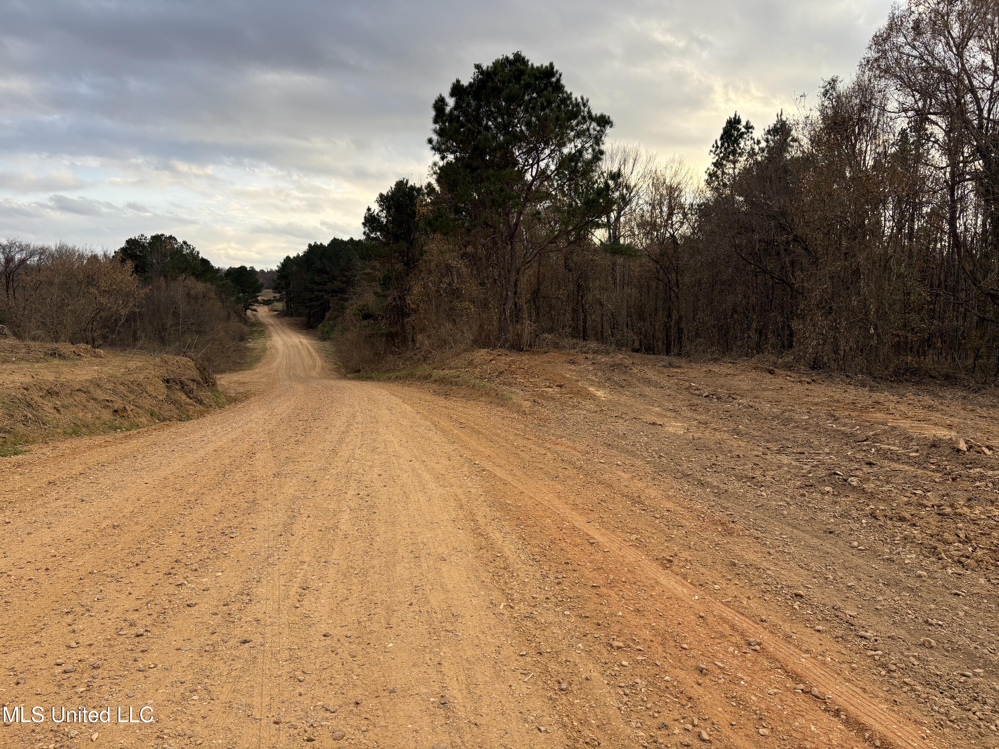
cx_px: 500
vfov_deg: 53.1
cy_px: 374
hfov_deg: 67.3
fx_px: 750
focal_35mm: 26
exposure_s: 1/731
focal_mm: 5.96
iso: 64
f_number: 1.6
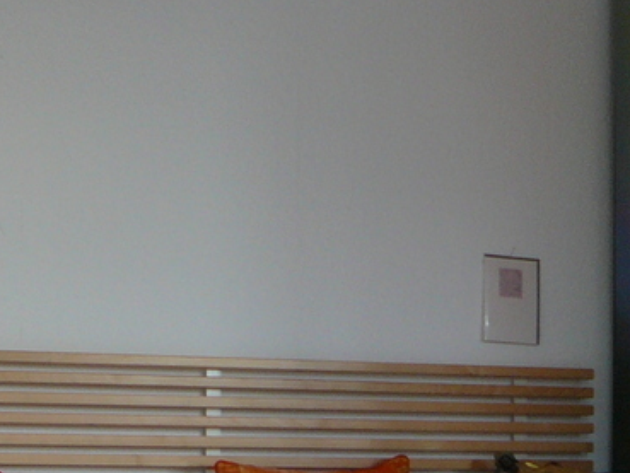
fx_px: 1766
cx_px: 174
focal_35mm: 97
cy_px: 430
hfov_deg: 20.1
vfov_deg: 15.1
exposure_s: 1/40
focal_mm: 5.2
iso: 100
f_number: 2.8
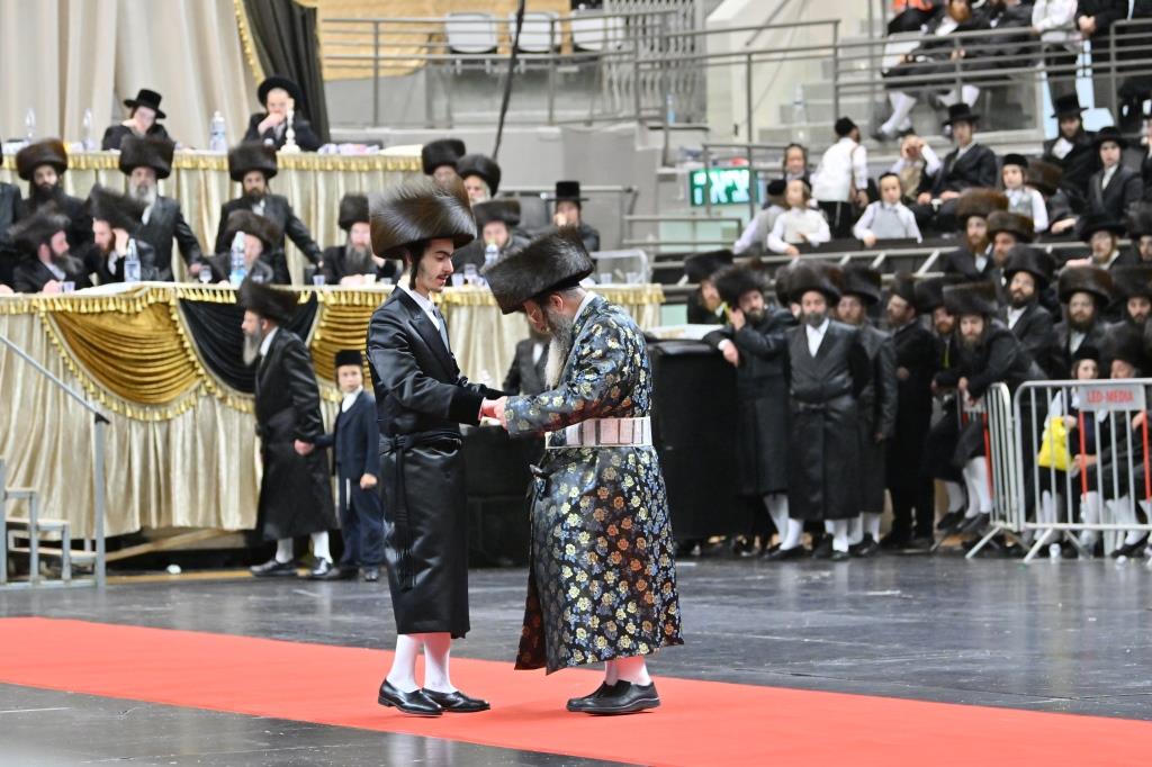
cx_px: 576
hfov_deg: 14.0
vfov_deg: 9.3
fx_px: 4702
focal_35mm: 147
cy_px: 384
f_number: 2.8
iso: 1250
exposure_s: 1/200
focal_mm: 98
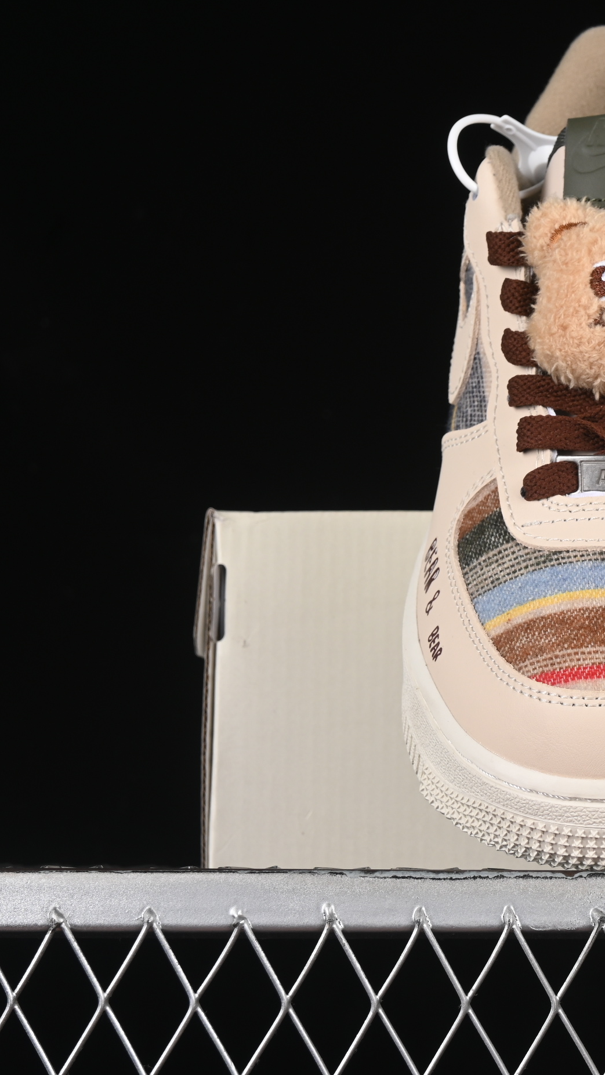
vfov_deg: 18.2
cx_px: 770
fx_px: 3365
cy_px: 538
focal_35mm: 118
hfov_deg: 10.1
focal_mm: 50
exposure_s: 1/80
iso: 160
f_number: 8
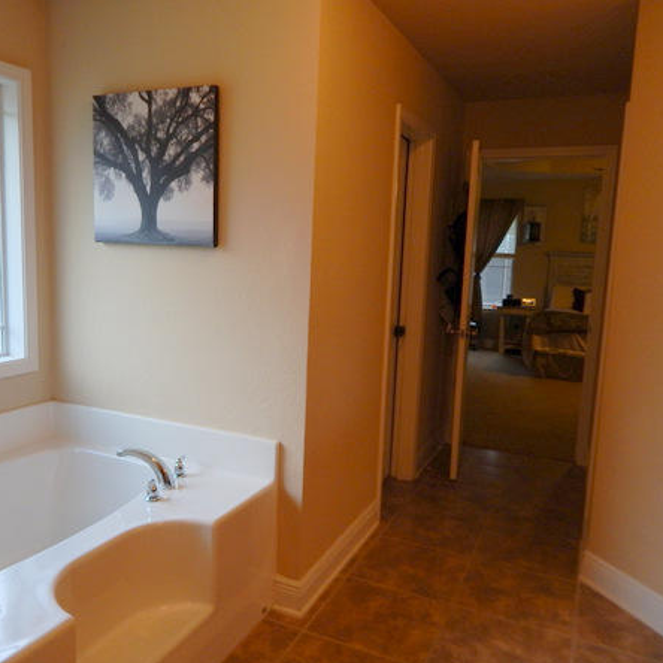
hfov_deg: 57.1
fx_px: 607
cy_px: 334
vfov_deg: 57.3
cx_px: 284
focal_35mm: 28
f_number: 3
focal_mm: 4
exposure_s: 1/80
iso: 125
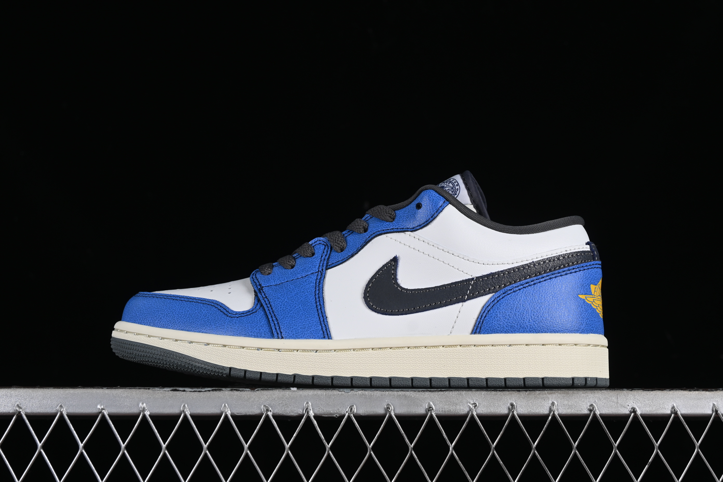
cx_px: 362
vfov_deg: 18.2
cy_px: 241
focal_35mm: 75
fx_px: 1506
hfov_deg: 27.0
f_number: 8
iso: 160
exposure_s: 1/80
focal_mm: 50
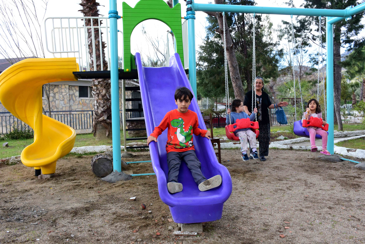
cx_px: 182
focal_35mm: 34
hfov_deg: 55.1
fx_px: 350
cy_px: 122
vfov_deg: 38.4
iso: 640
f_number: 8
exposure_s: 1/250
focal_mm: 23
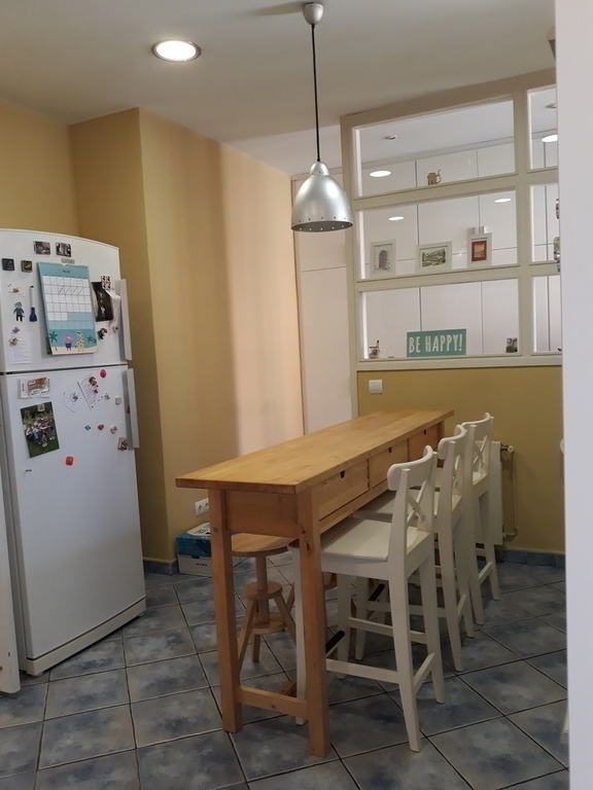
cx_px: 296
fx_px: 617
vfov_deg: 65.3
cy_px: 395
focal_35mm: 27
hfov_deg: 51.4
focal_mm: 3.71
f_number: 1.7
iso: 100
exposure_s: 1/50
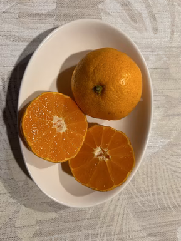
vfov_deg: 65.3
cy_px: 117
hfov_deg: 51.4
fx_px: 188
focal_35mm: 27
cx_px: 92
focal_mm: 5.7
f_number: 1.5
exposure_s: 1/80
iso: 125
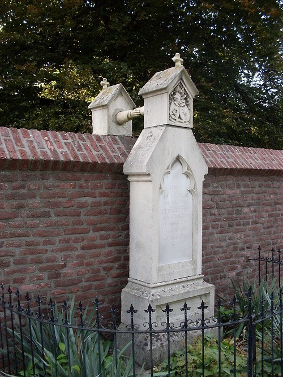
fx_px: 414
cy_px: 188
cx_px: 142
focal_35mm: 38
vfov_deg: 49.0
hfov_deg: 37.7
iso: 80
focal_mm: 6.3
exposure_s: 1/125
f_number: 2.8
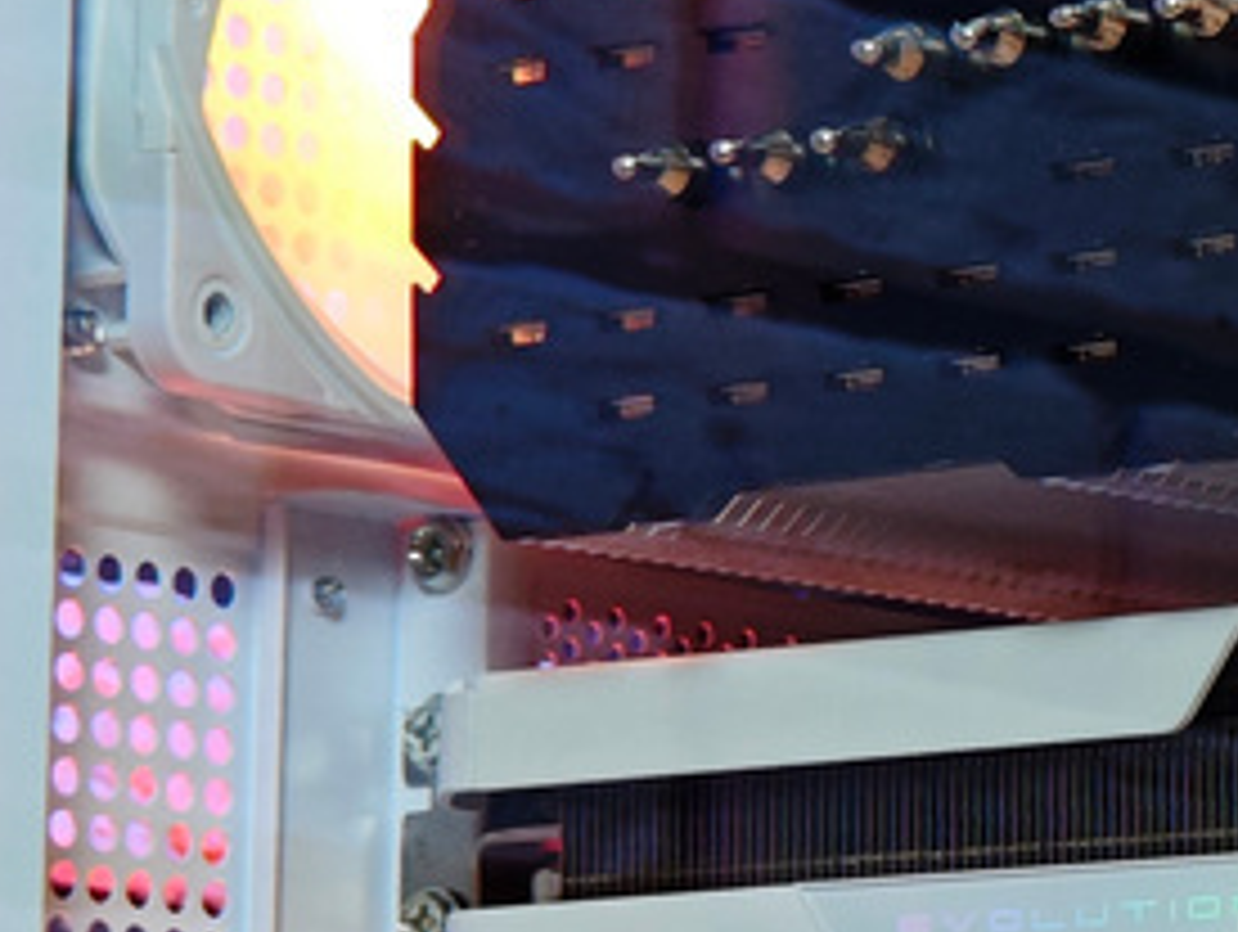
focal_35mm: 167
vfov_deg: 8.9
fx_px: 5980
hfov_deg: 11.1
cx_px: 2111
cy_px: 396
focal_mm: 8.72
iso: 320
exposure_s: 1/40
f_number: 4
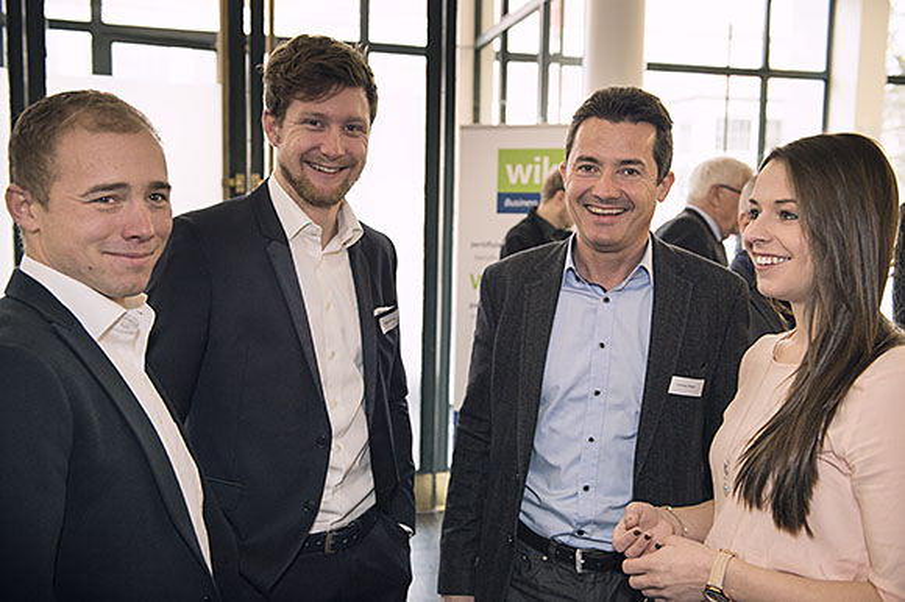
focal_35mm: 38
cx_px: 452
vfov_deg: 35.0
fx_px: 955
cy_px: 301
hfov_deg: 50.7
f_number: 3.5
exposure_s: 1/160
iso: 1600
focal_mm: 38
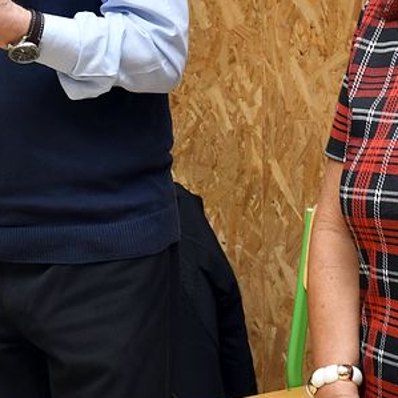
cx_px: -63
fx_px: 2064
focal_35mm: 159
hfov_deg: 10.8
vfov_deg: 11.0
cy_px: 51
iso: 1000
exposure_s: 1/125
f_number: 6.3
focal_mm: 31
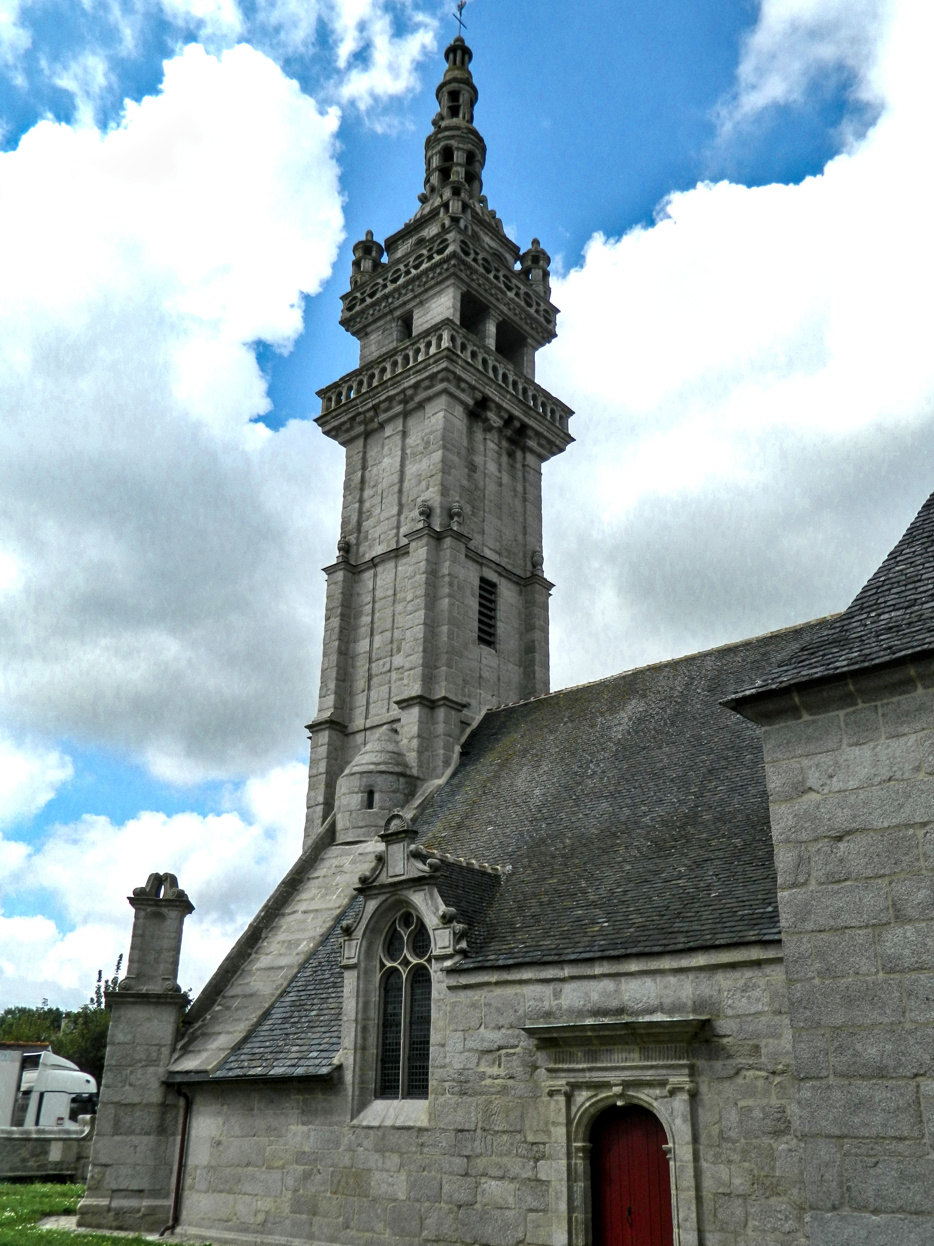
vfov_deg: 58.4
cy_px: 623
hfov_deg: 45.4
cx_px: 467
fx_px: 1115
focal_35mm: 31
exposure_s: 1/200
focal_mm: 5.6
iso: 80
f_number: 9.1
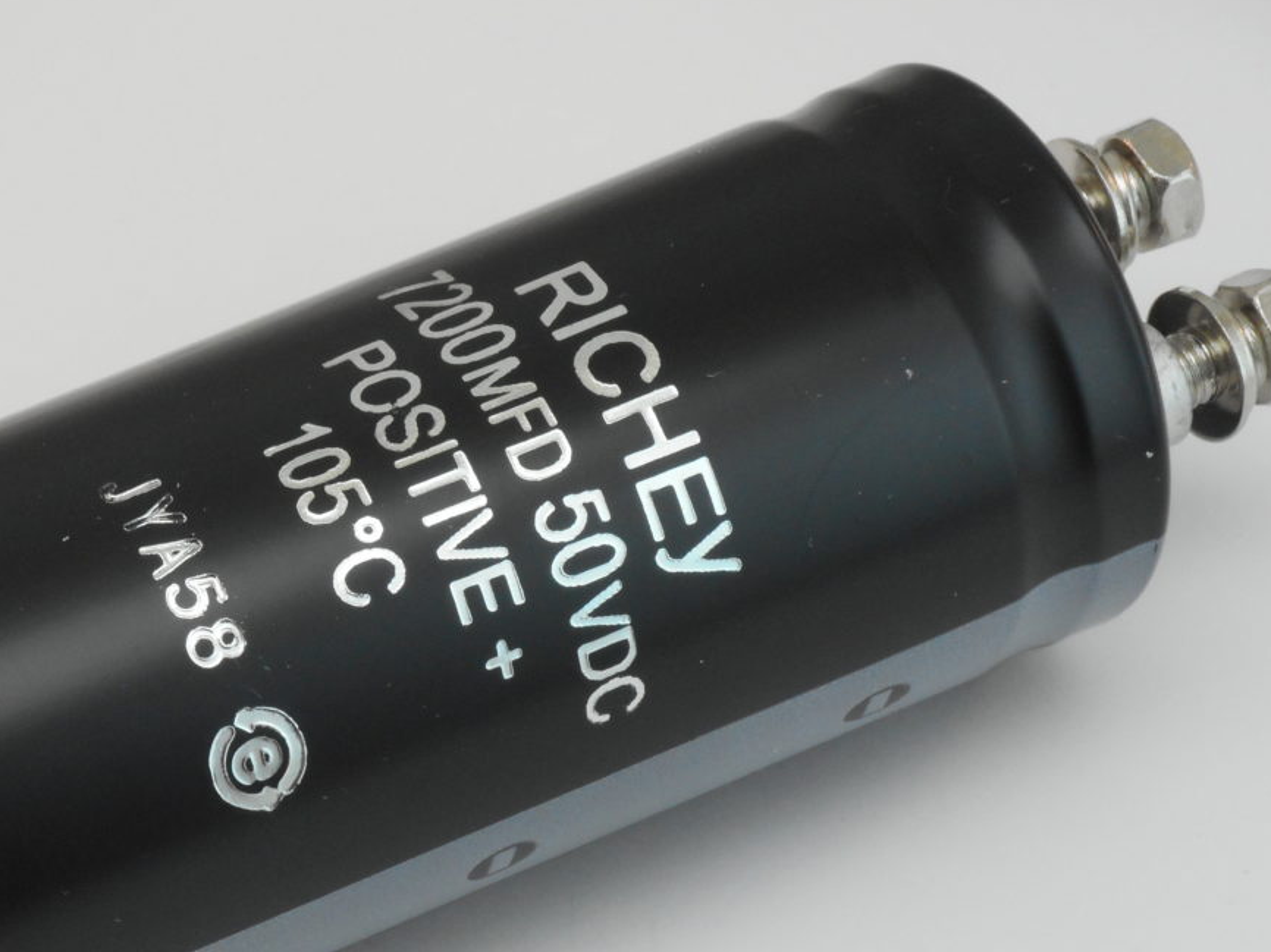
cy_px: 811
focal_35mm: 181
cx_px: 277
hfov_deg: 10.9
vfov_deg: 8.2
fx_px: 6644
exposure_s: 1/60
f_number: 5.8
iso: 220
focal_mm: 18.2
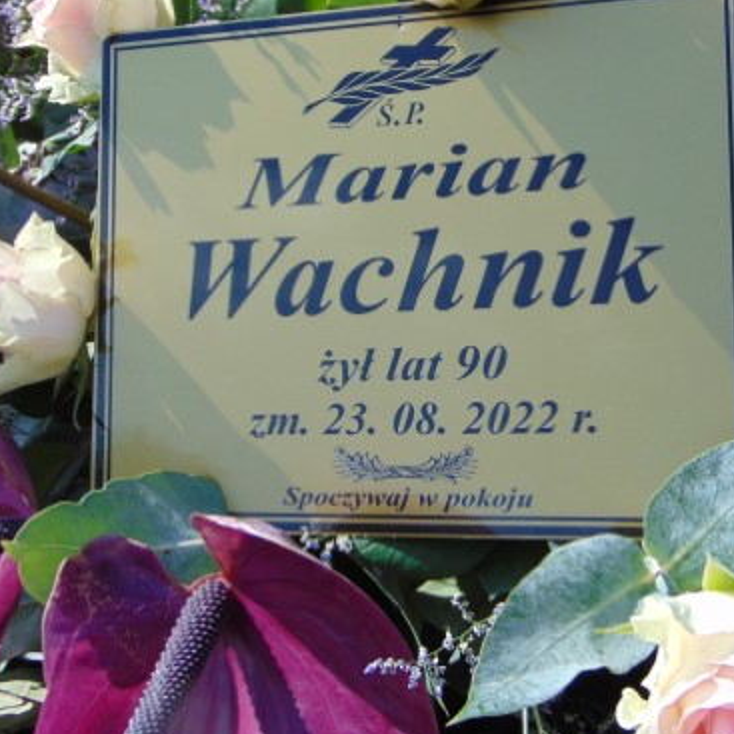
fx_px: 1295
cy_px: 282
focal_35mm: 54
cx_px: 462
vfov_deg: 31.5
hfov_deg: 31.5
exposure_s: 1/800
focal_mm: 6.3
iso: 80
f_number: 3.2
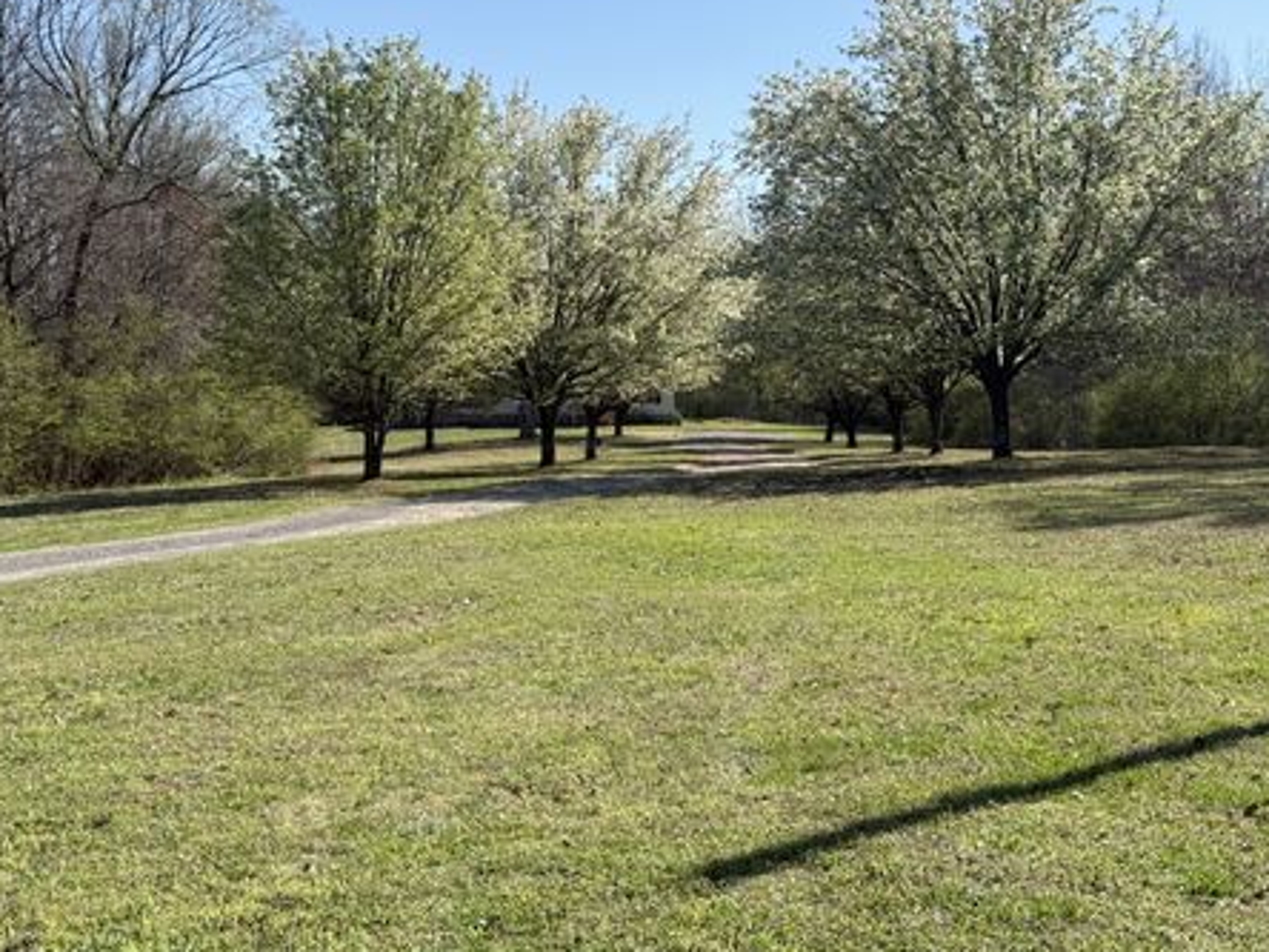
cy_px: 447
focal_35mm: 54
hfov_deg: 35.5
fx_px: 1980
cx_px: 686
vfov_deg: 27.0
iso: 64
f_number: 1.78
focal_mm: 6.76
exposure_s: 1/3378
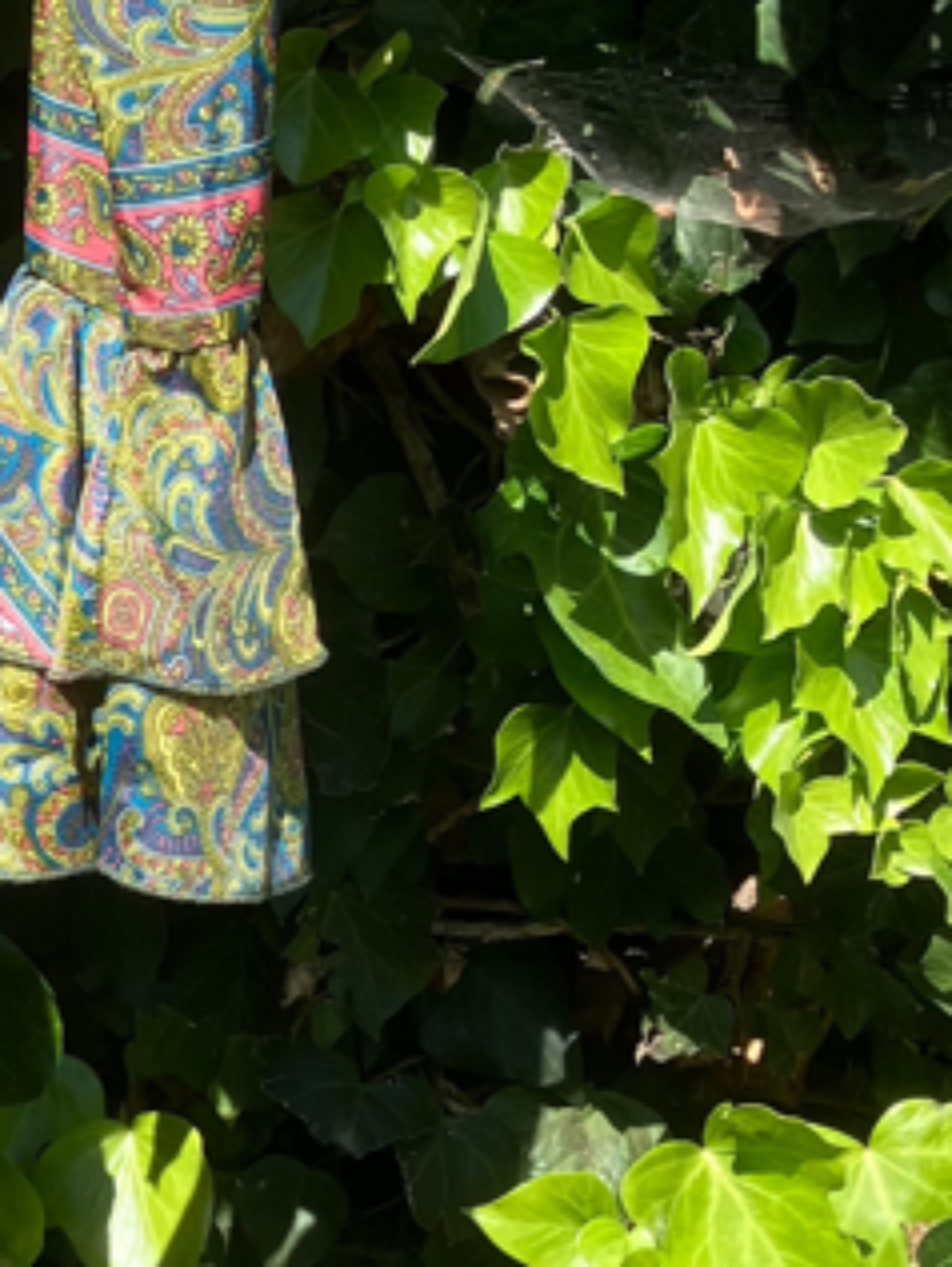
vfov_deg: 18.5
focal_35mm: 106
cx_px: -488
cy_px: 604
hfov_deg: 13.2
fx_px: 3884
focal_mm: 3.99
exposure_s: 1/972
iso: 32
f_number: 1.8
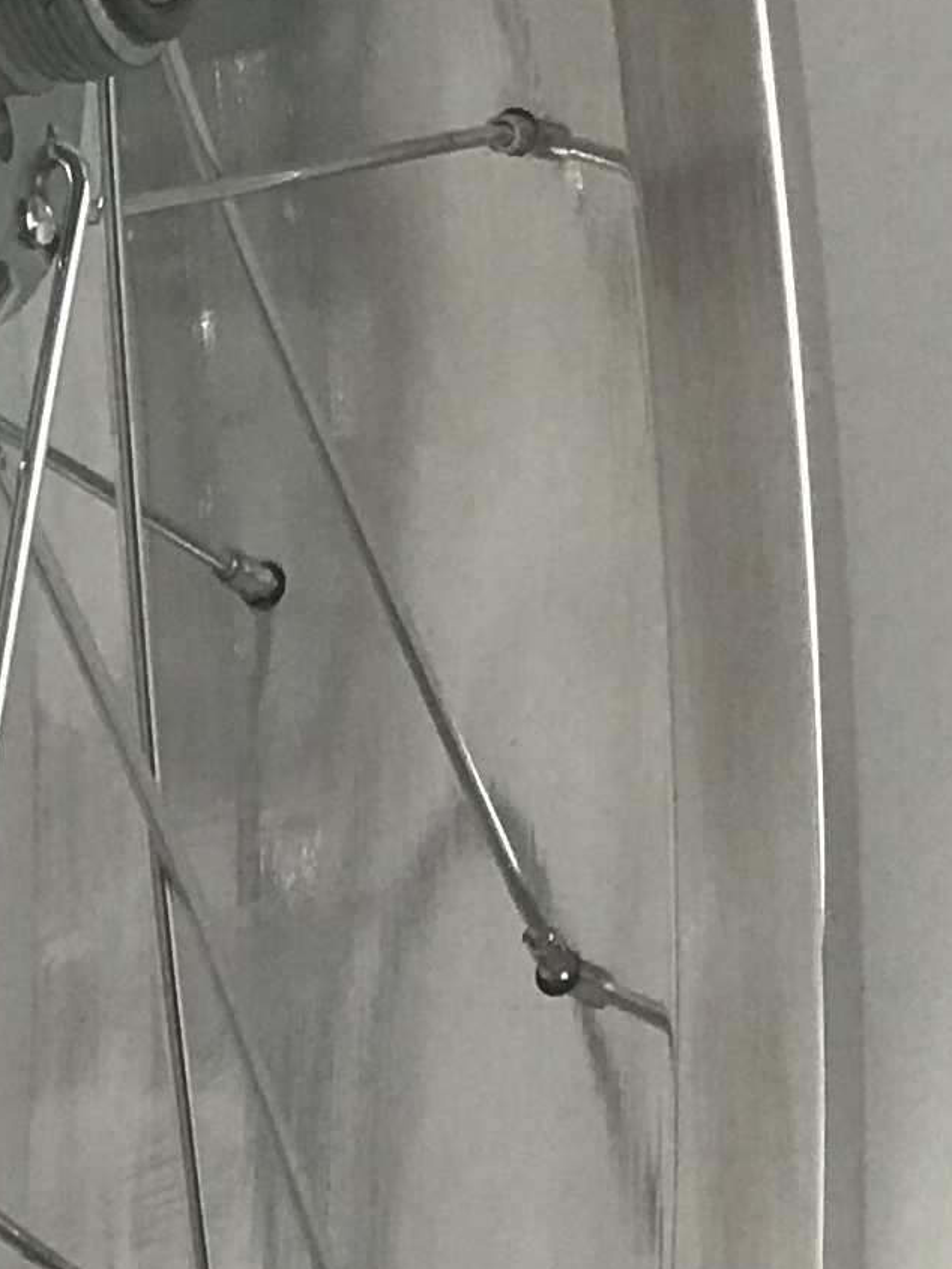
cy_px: -852
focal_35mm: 272
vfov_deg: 7.1
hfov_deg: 5.5
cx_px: 691
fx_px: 9971
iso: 40
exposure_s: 1/50
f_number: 2.8
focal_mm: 6.6
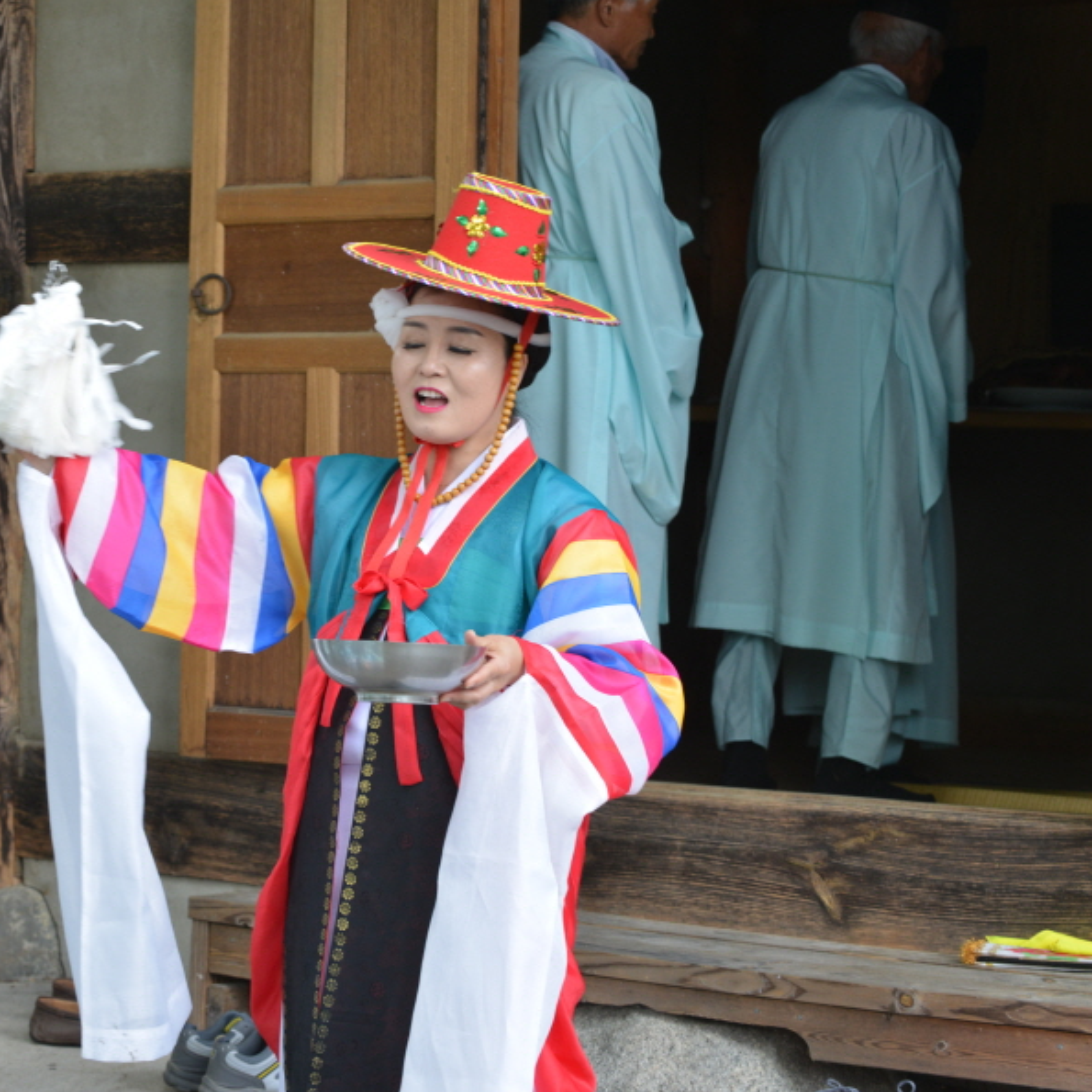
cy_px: 548
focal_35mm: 90
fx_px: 3212
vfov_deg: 19.3
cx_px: 380
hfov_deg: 19.2
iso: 500
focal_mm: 70
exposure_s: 1/160
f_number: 5
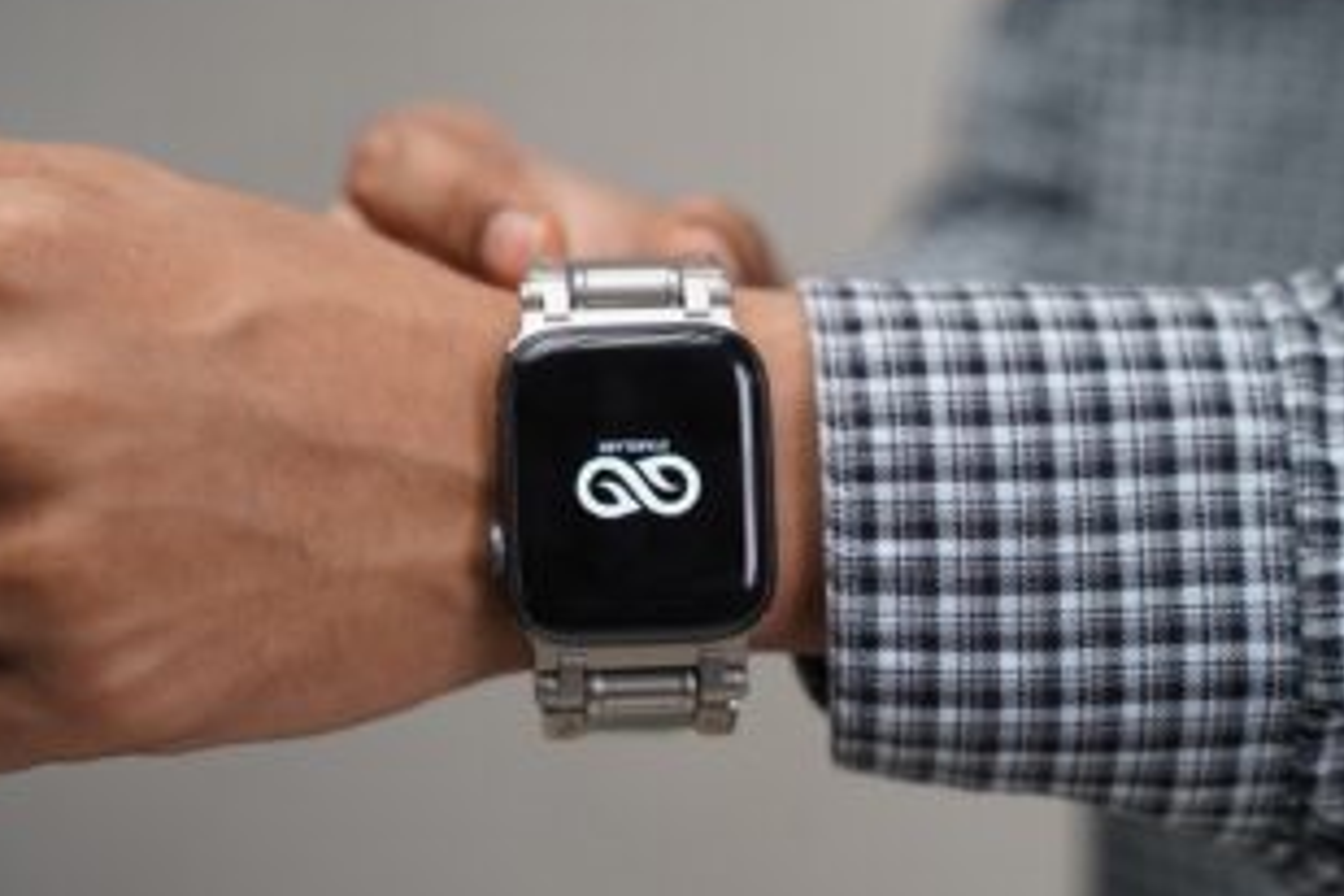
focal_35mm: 97
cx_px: 622
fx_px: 3621
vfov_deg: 14.1
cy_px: 515
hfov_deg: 21.0
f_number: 4
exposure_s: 1/90
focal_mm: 75
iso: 500
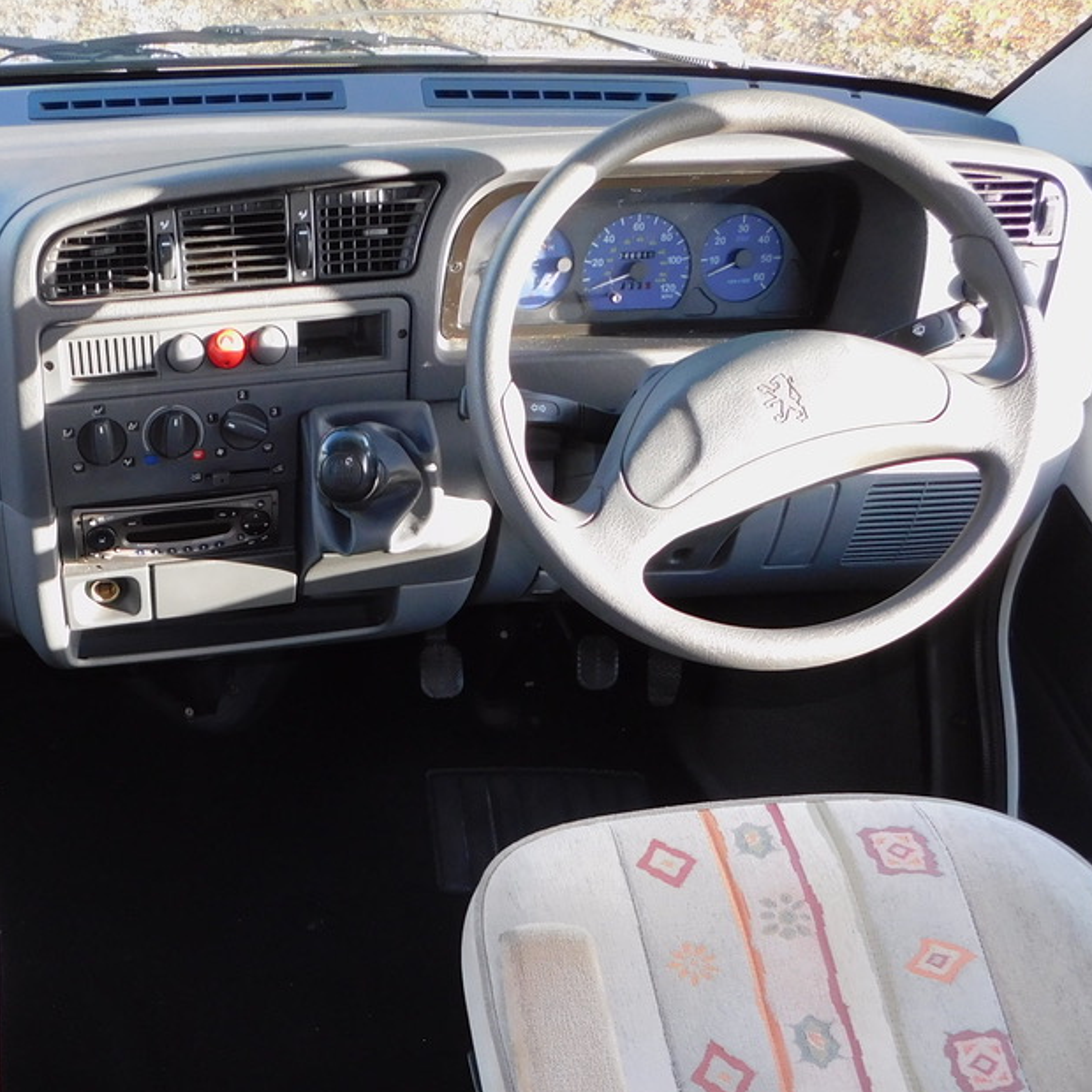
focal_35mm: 42
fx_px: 1499
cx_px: 208
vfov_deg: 38.9
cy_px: 823
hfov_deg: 38.4
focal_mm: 4
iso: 125
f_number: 3
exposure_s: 1/50
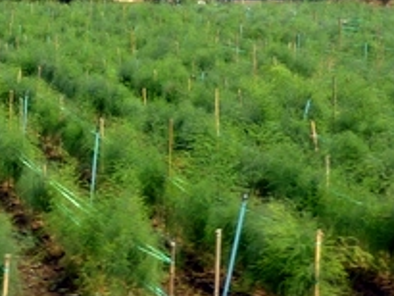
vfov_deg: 18.7
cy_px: 62
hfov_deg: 23.4
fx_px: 888
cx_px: -42
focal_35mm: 78
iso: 80
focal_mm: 4.1
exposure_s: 1/500
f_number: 4
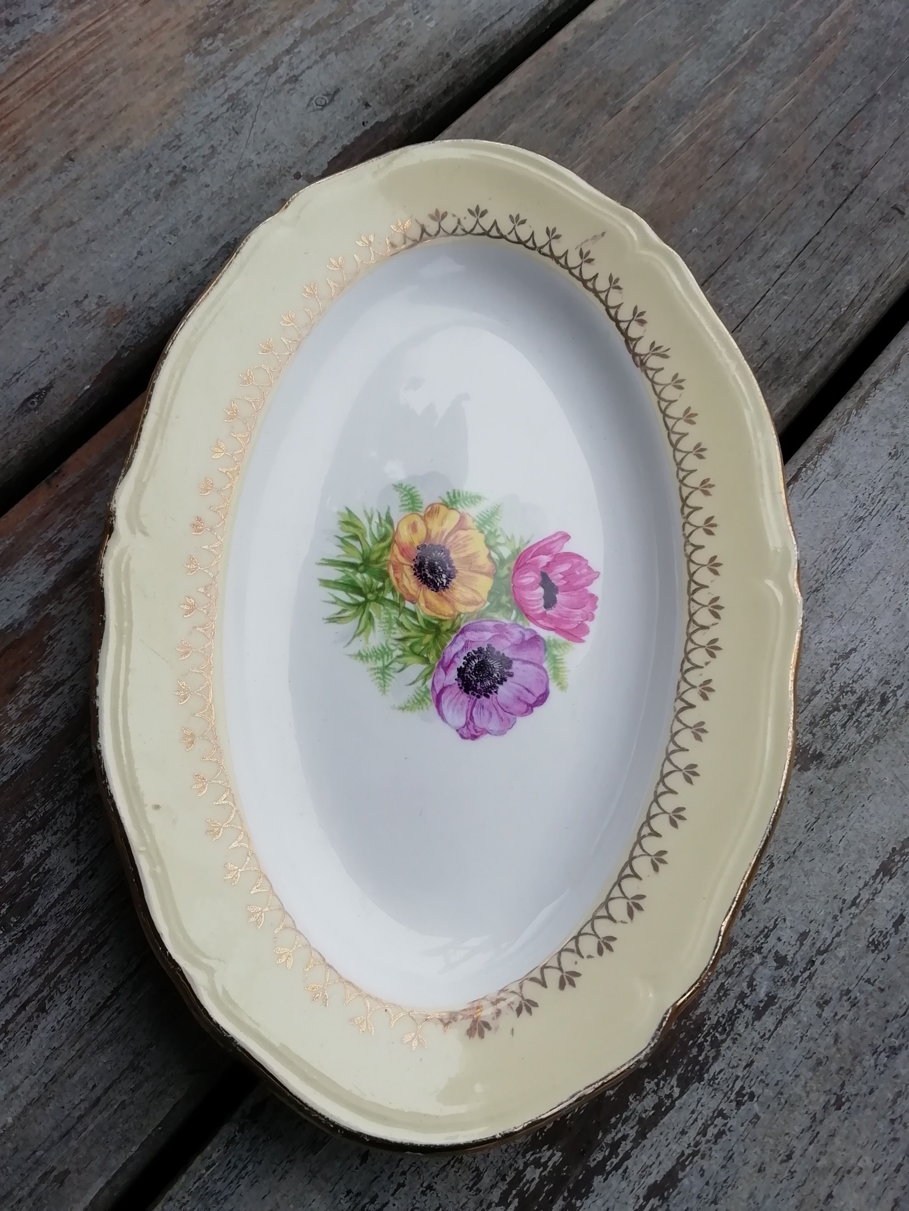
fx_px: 1085
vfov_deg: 58.4
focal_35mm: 31
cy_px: 606
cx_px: 454
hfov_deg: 45.4
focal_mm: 3.21
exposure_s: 1/120
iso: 50
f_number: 2.2
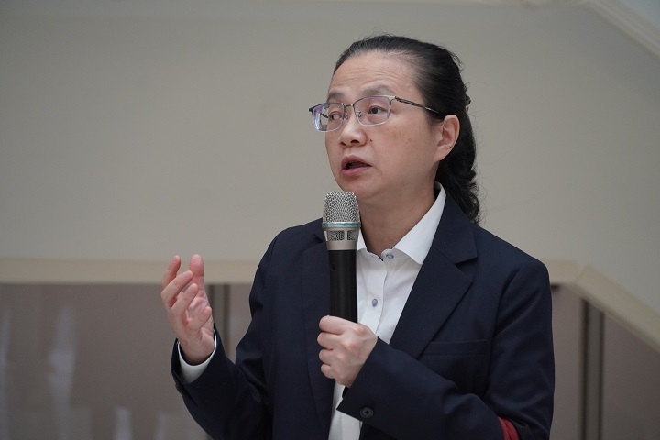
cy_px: 220
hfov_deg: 10.2
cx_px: 330
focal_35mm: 202
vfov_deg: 6.8
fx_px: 3712
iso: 2000
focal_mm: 135
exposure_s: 1/250
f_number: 5.6
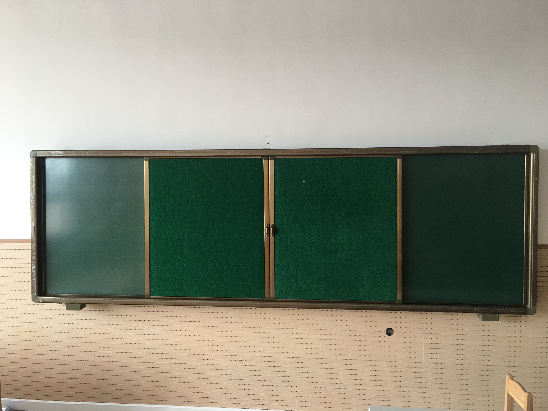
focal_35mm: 29
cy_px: 206
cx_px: 274
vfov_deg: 48.2
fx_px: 459
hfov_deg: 61.7
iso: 32
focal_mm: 4.15
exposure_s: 1/33
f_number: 2.2
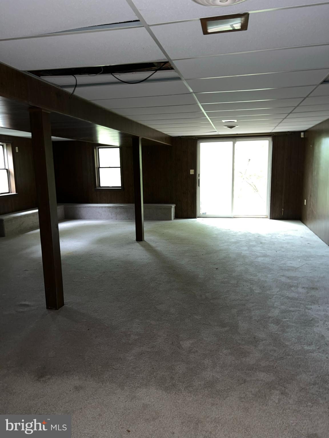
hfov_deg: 53.1
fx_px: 329
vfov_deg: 67.3
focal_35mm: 26
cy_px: 219
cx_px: 164
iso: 100
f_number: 1.5
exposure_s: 1/4
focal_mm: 5.7
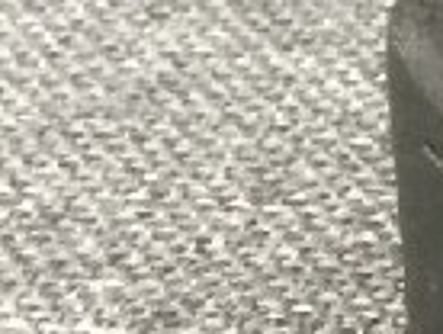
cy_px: 59
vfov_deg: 7.9
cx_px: 1432
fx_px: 2423
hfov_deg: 8.4
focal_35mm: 189
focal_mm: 4.15
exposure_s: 1/30
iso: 125
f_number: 2.2
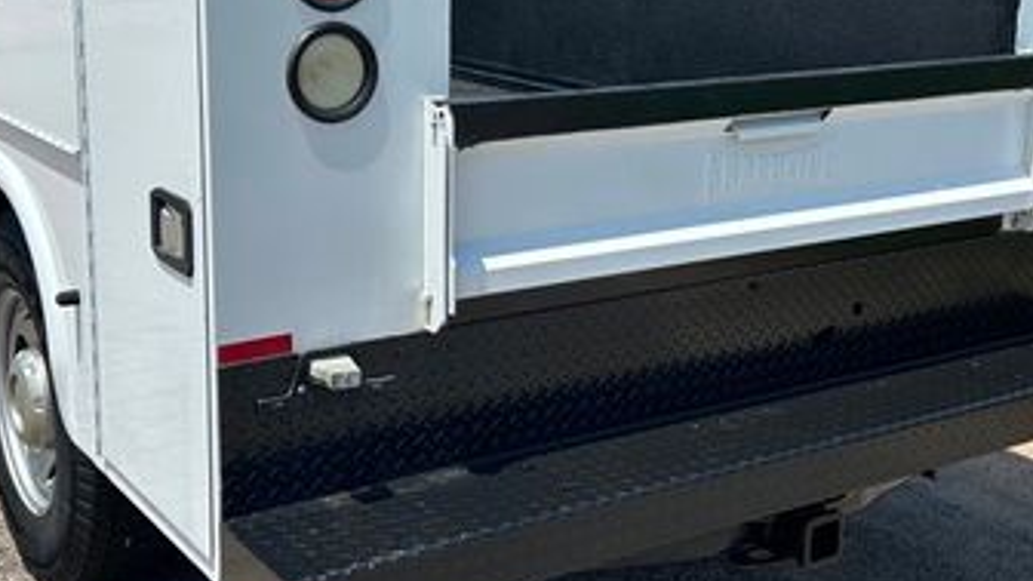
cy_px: 227
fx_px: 1479
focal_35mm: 54
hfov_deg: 38.5
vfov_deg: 22.2
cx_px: 498
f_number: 1.5
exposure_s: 1/4115
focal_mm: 5.7
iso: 50
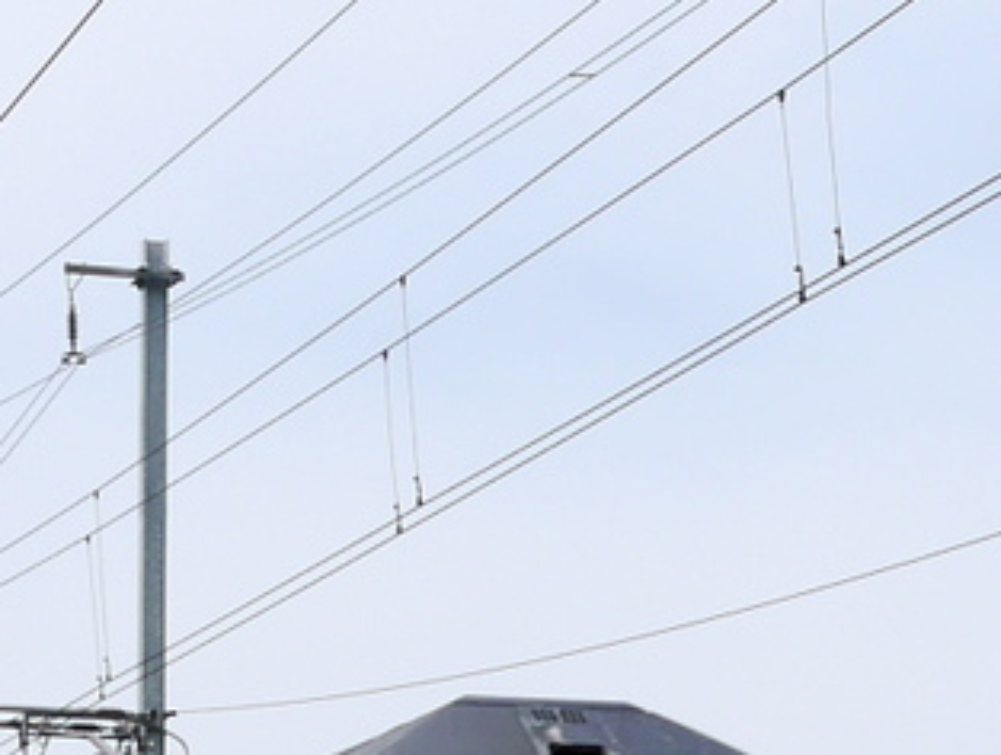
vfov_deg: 10.6
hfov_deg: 14.2
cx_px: 307
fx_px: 3998
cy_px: 926
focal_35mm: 138
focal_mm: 18
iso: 160
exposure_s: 1/320
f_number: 8
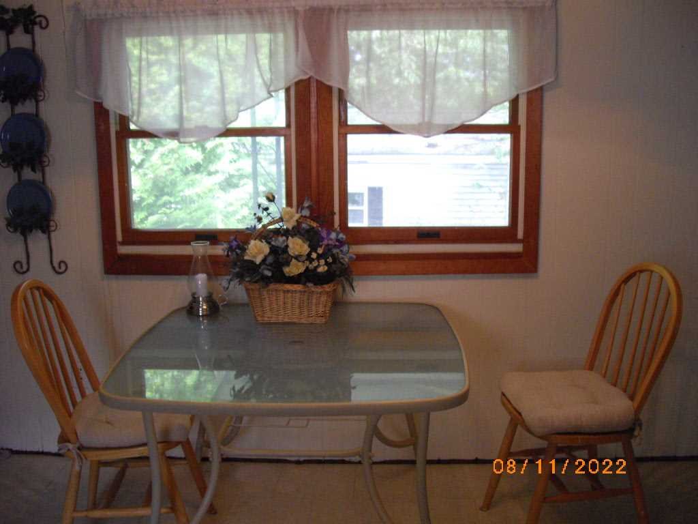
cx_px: 349
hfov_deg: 49.0
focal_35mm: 38
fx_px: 766
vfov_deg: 37.7
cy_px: 262
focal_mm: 7.9
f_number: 2.8
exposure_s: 1/60
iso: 400
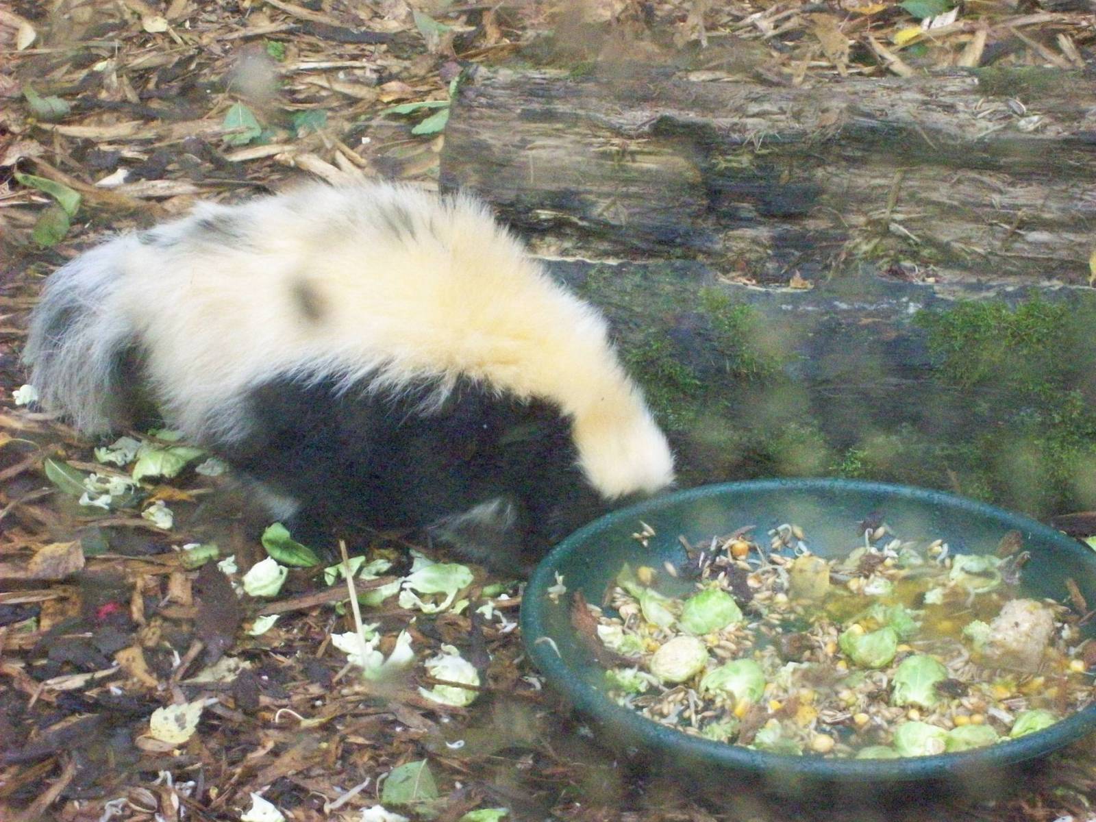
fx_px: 3419
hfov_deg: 18.2
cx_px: 548
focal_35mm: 108
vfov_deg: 13.7
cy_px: 411
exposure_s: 1/257
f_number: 4.8
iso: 622
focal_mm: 18
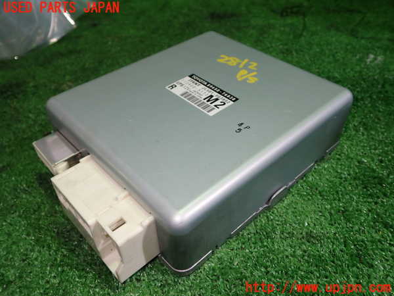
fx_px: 341
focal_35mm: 30
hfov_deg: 60.0
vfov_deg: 46.8
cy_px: 148
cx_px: 197
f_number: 2.3
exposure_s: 1/50
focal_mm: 5.4
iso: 200
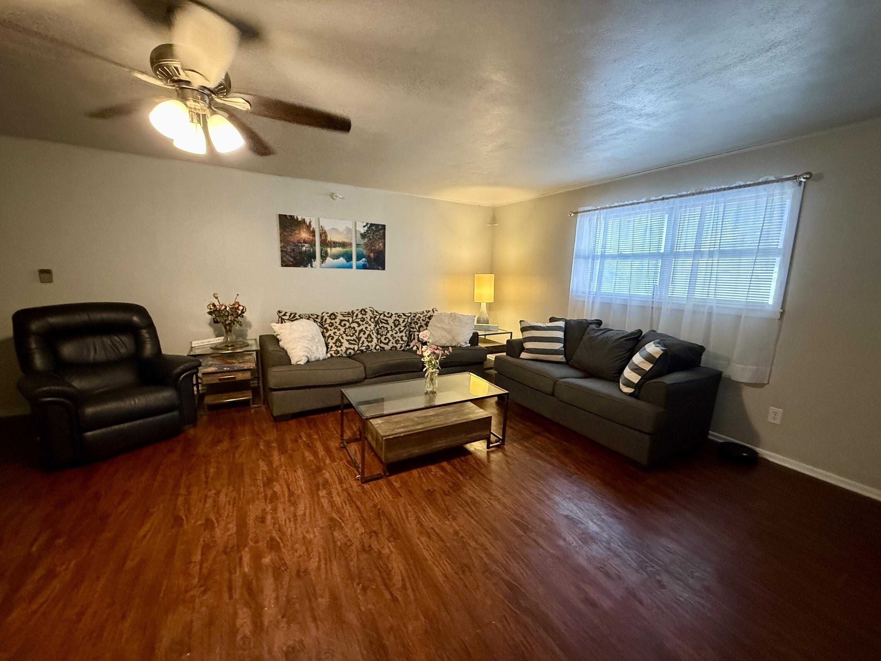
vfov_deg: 85.7
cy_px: 330
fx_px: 356
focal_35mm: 14
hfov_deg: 102.1
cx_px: 440
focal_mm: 2.22
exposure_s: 1/60
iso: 800
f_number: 2.2
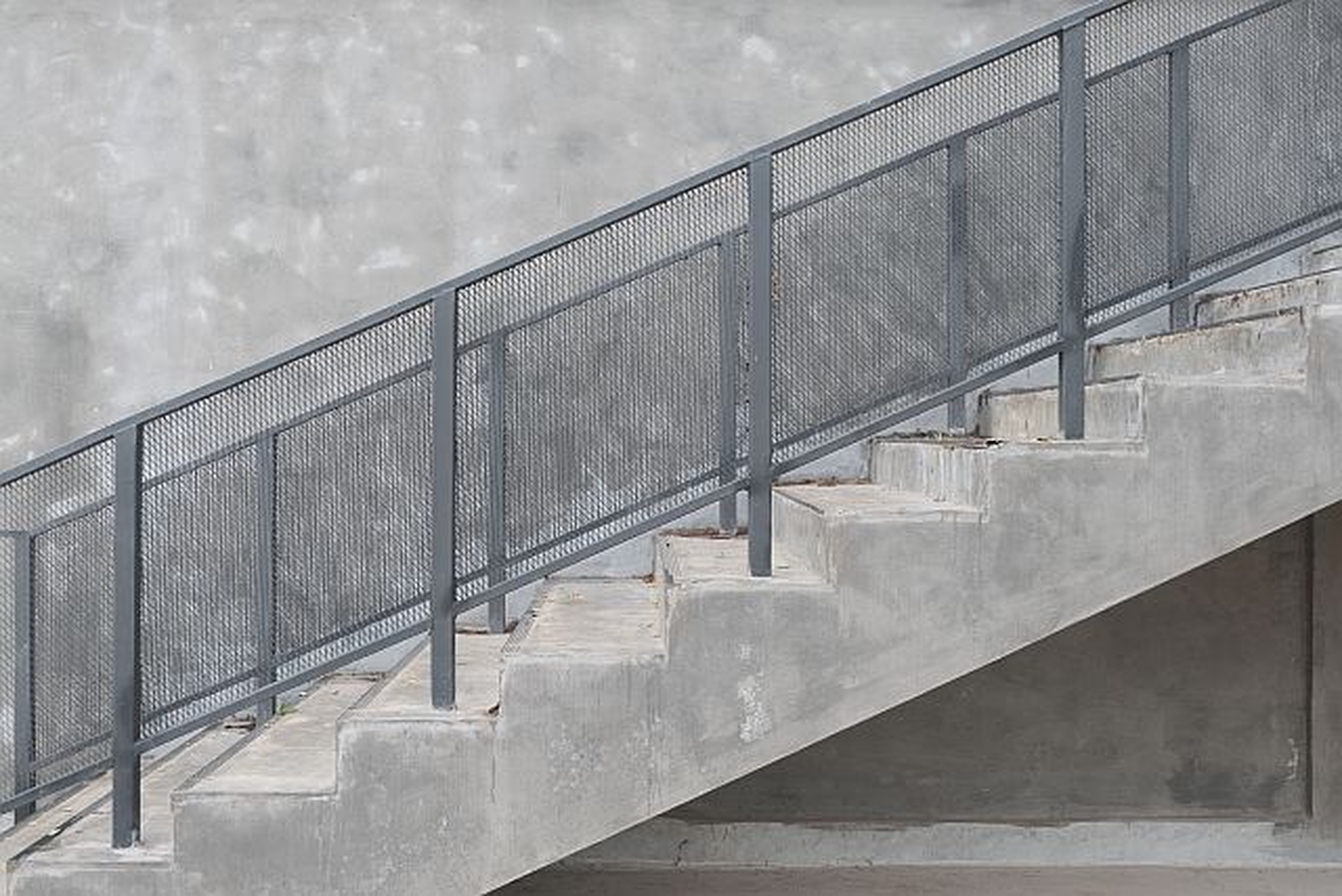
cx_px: 671
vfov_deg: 30.5
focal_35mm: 44
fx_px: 1640
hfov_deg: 44.5
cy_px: 448
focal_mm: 29.5
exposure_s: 1/210
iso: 640
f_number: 5.6
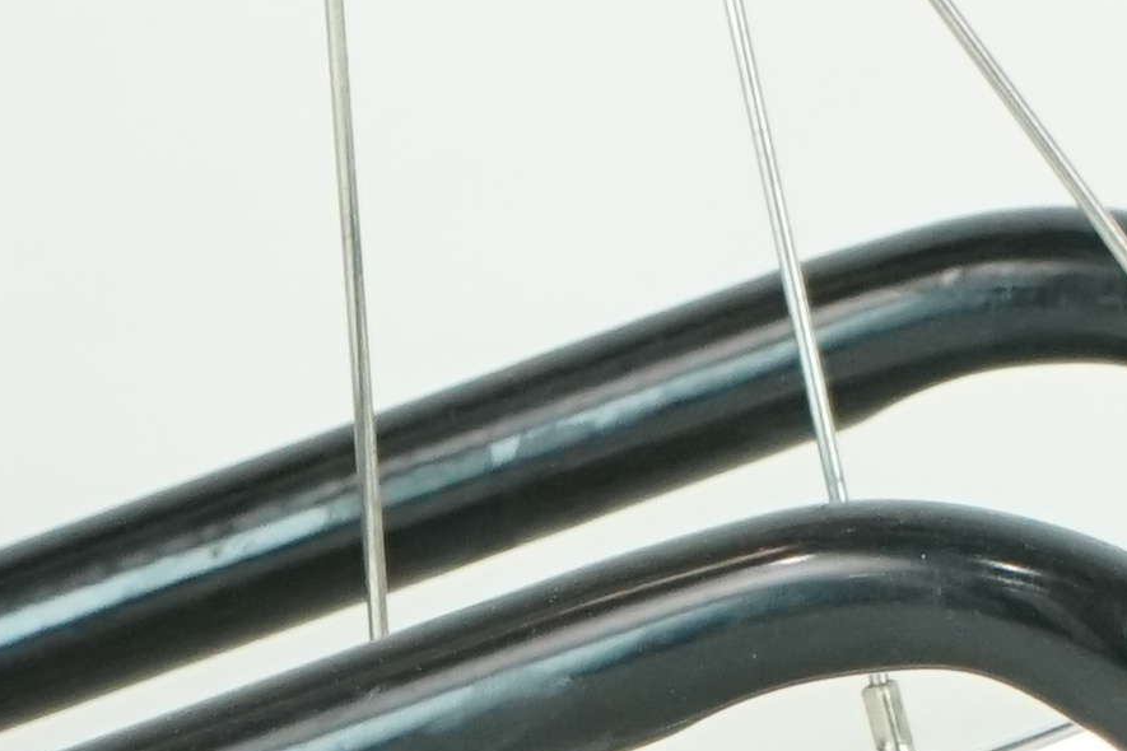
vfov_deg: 3.0
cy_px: -1165
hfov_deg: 4.4
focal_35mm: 454
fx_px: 14212
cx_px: 2958
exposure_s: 1/200
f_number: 5.6
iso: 1600
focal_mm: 67
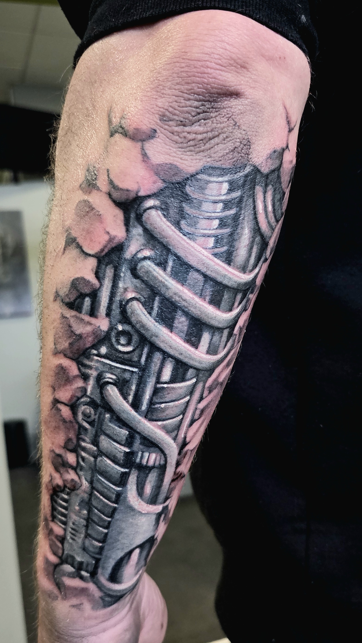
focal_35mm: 36
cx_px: 200
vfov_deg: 55.2
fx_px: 614
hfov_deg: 32.8
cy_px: 359
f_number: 1.7
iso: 500
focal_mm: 6.3
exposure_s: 1/90.1
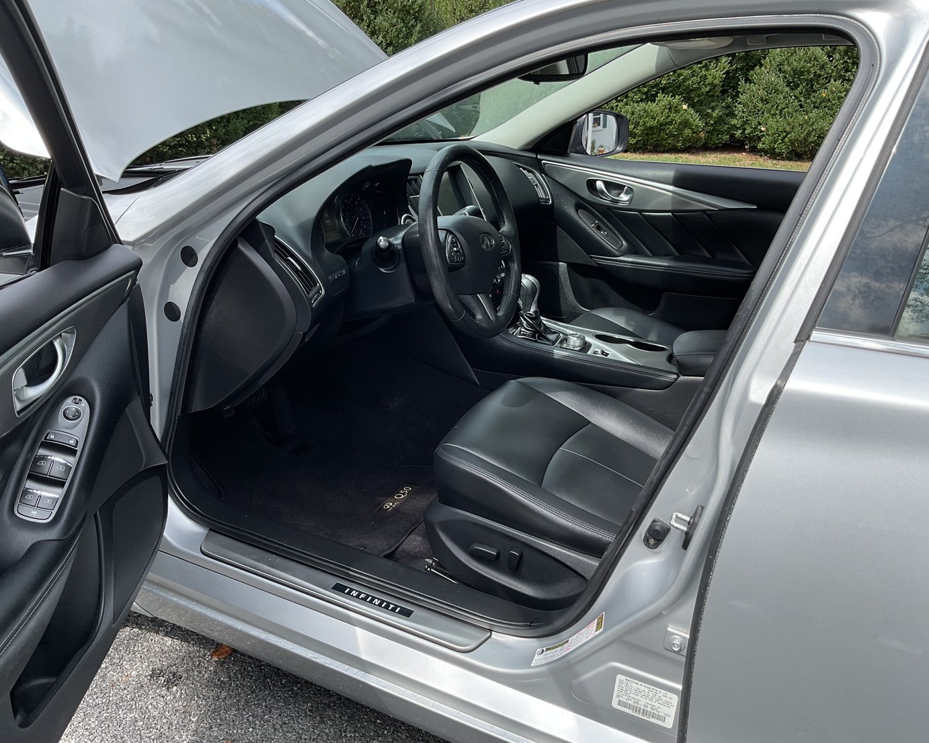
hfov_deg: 57.2
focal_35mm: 31
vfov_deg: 47.1
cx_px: 439
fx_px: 852
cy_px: 370
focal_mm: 3
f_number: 1.8
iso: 16
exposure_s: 1/500
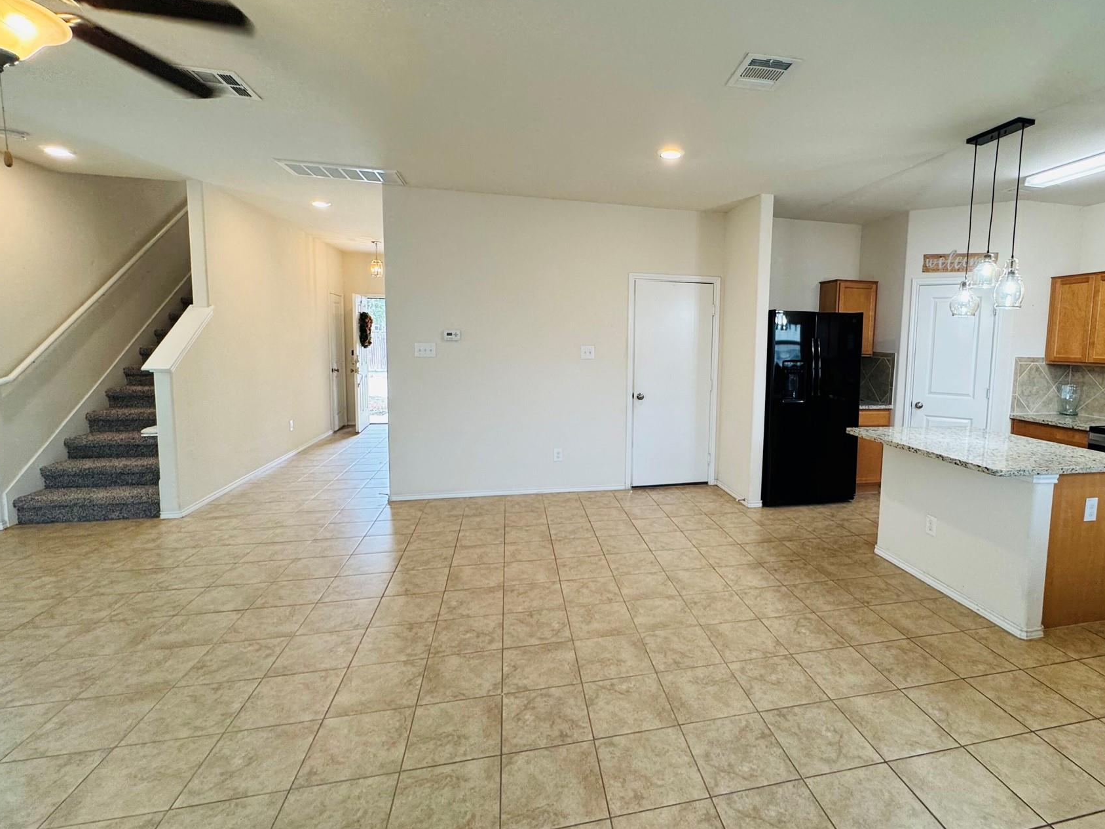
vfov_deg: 74.7
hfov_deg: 90.2
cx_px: 643
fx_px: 543
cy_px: 390
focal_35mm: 17
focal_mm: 2.22
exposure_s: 1/120
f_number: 2.2
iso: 200
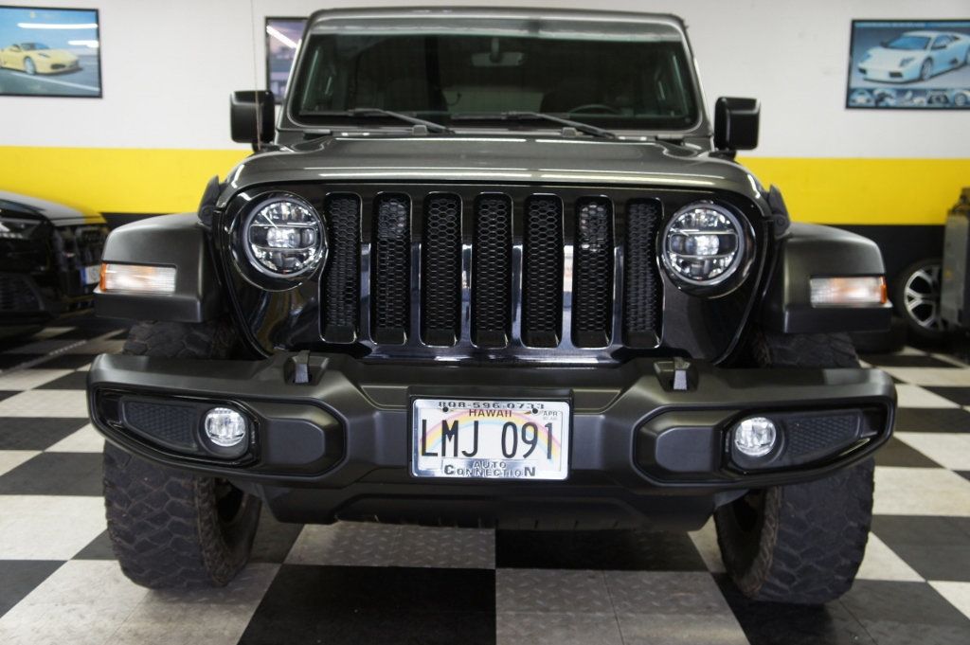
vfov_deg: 36.8
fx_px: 969
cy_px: 322
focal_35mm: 36
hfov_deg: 53.2
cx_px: 485
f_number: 4
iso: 400
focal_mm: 24
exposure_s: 1/40
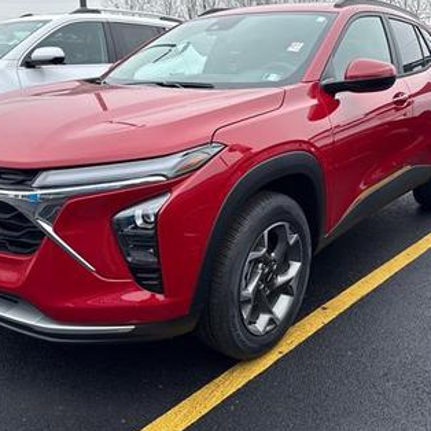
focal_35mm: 34
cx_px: 200
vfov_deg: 48.3
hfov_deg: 48.4
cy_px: 189
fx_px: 479
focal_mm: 6.76
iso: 80
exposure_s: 1/1553
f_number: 1.78
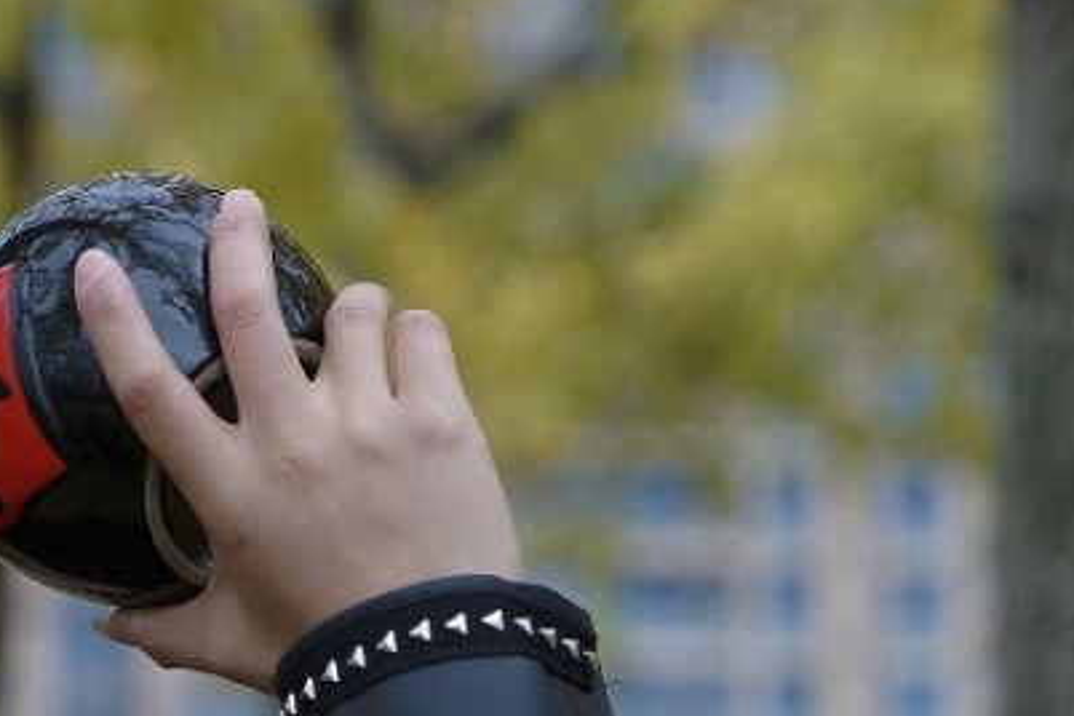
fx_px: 11336
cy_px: 1001
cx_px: -72
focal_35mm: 380
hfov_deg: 5.4
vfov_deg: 3.6
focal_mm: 73
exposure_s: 1/200
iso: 100
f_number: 4
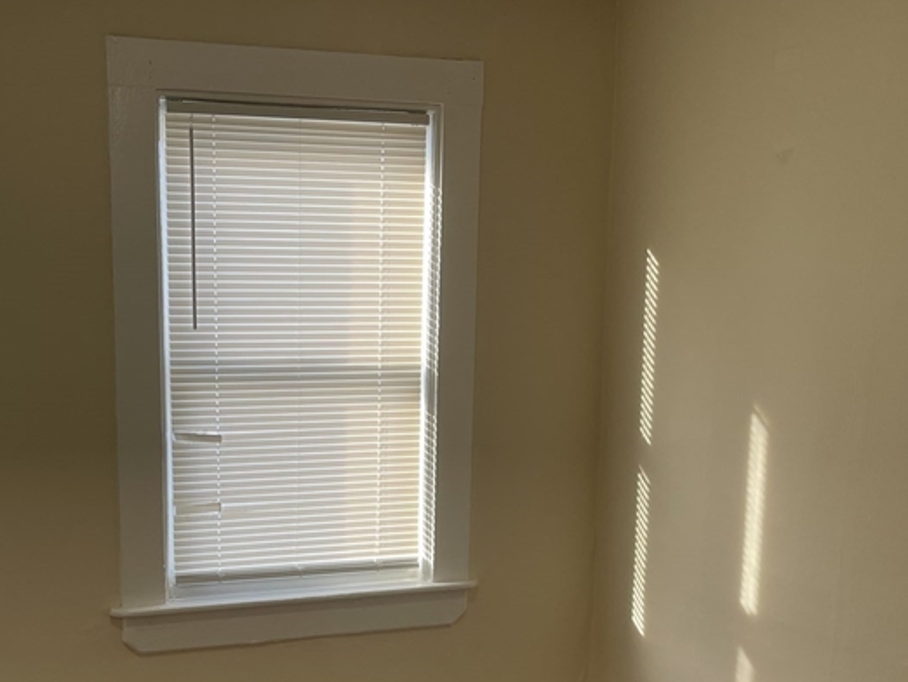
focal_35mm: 49
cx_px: 374
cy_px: 546
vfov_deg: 29.0
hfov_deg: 38.8
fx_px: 1286
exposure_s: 1/121
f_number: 1.6
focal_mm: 5.1
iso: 50
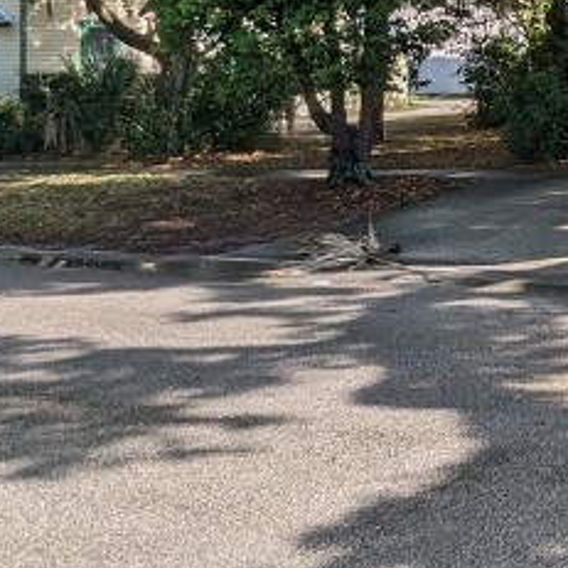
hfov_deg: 26.2
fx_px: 947
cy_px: 32
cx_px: 809
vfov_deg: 31.5
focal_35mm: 51
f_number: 2.2
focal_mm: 1.95
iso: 43
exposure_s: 1/1348
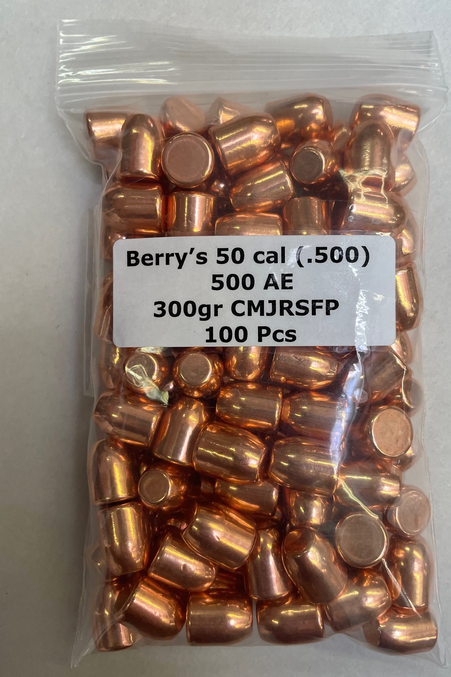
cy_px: 334
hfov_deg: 44.9
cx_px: 245
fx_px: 545
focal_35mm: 29
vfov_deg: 63.7
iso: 80
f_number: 1.6
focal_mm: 4.2
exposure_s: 1/120
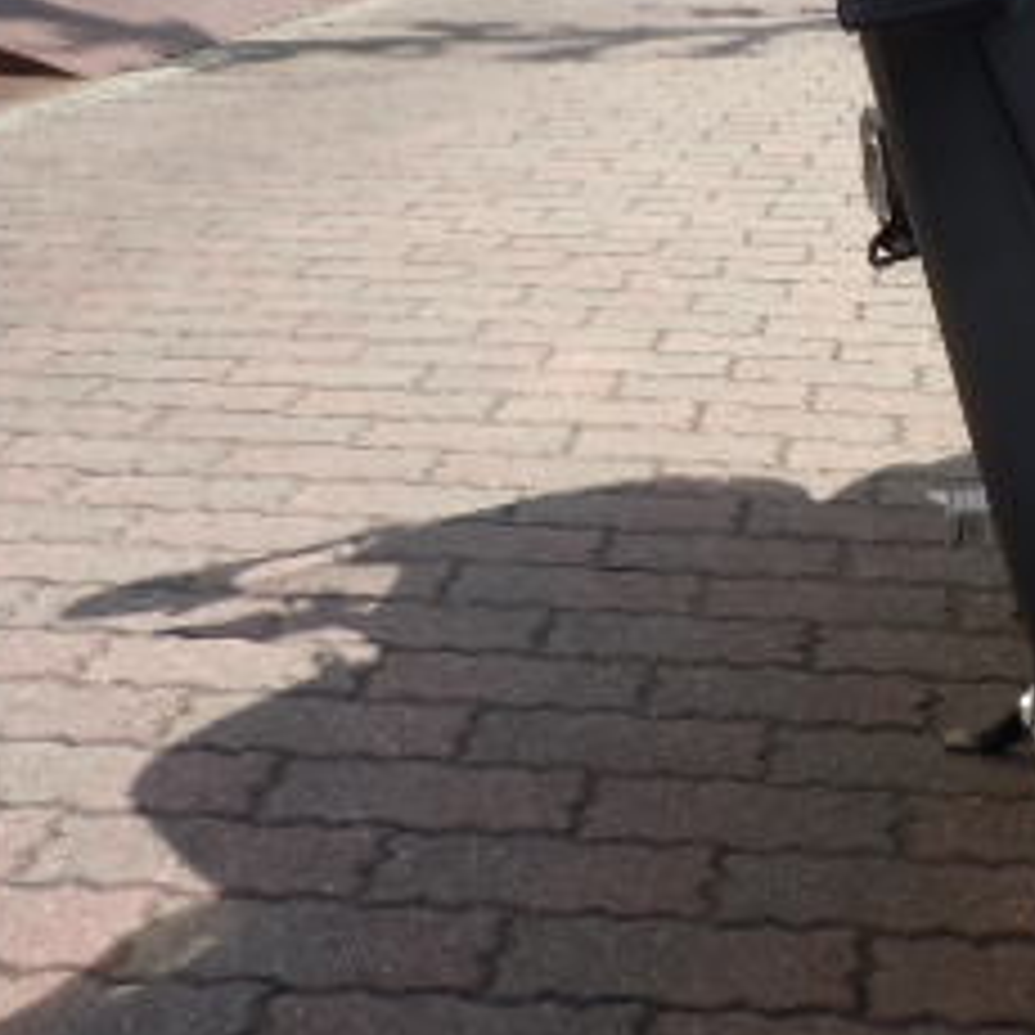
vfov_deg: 24.6
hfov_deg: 24.0
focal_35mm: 69
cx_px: 1017
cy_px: 216
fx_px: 2334
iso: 100
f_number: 3.7
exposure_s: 1/320
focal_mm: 5
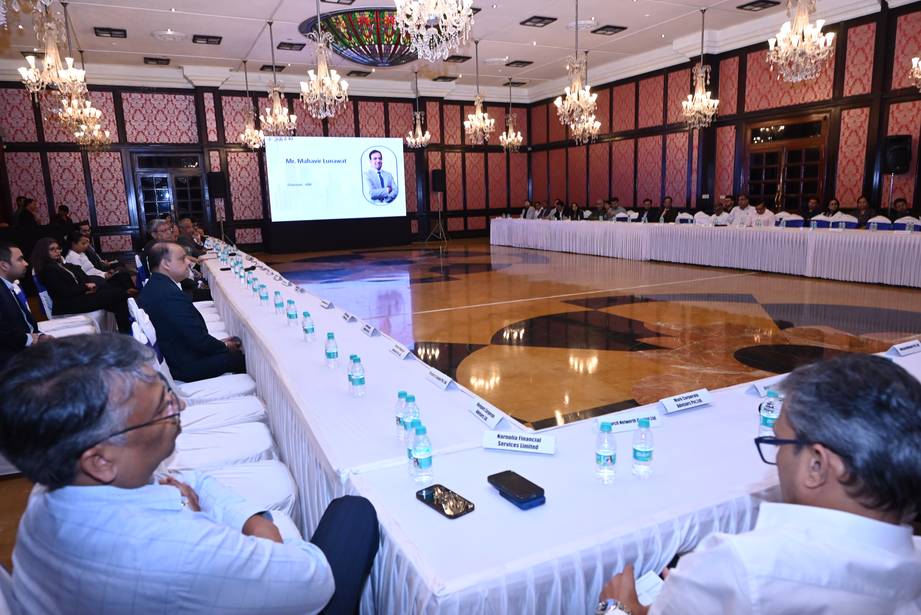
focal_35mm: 24
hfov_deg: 73.7
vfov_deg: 53.2
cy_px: 308
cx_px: 460
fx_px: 614
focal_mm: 24
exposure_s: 1/125
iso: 2000
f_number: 5.6
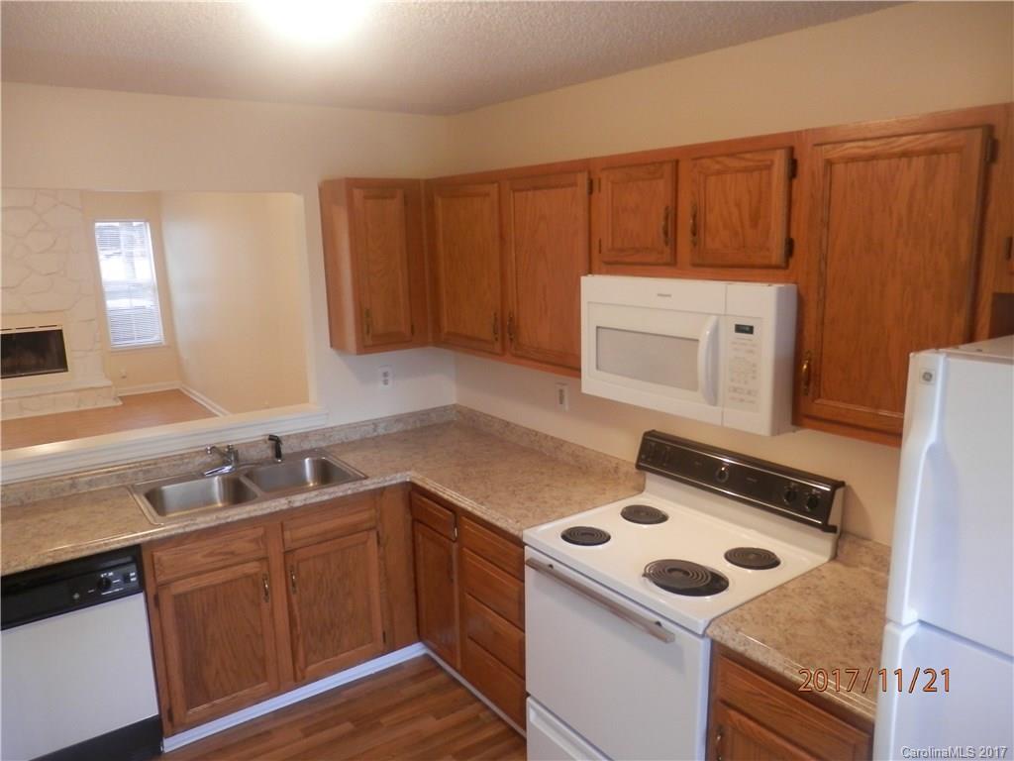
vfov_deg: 54.9
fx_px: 732
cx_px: 507
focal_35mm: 25
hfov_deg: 69.4
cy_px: 380
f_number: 3
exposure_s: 1/25
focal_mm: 4.5
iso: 200
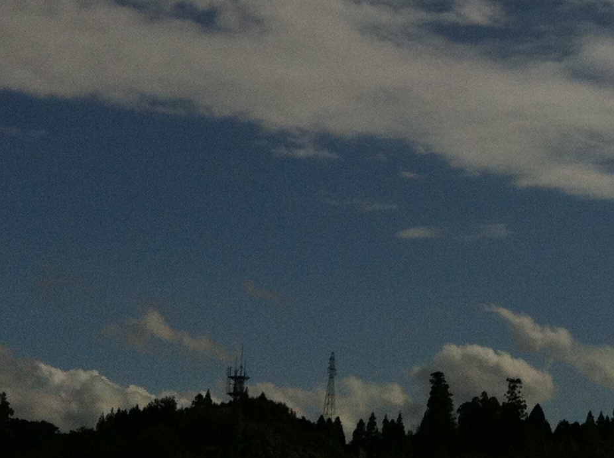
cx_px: 466
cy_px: -138
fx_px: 1735
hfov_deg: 19.9
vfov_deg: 14.4
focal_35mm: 98
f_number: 2.8
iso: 100
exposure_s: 1/15082
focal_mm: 3.85
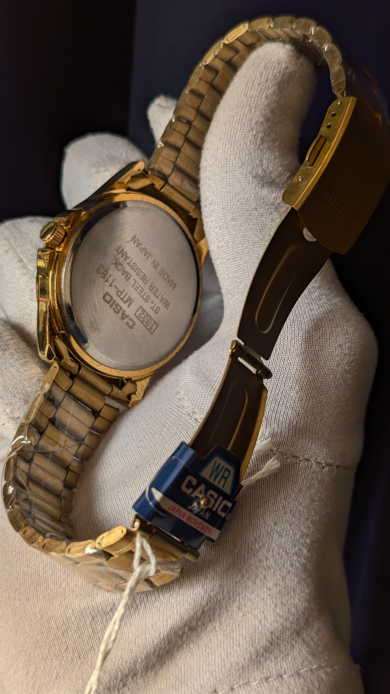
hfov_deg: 22.6
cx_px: 182
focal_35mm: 53
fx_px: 974
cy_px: 345
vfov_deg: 39.2
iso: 69
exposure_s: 1/223
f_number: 1.85
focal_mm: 6.81
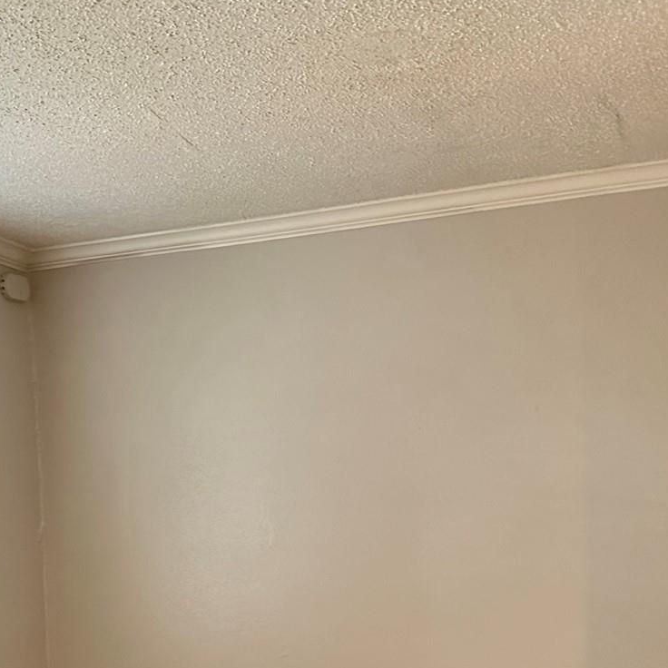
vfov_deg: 27.9
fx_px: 1288
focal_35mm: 59
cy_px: 616
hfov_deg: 28.7
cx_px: 180
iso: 1600
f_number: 1.78
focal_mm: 6.86
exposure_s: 1/24
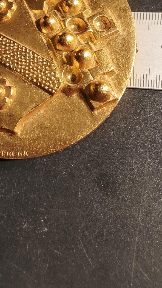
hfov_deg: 32.8
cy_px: 99
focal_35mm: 36
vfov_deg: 54.3
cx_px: 94
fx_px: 275
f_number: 2
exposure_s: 1/100
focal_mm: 2.32
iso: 160
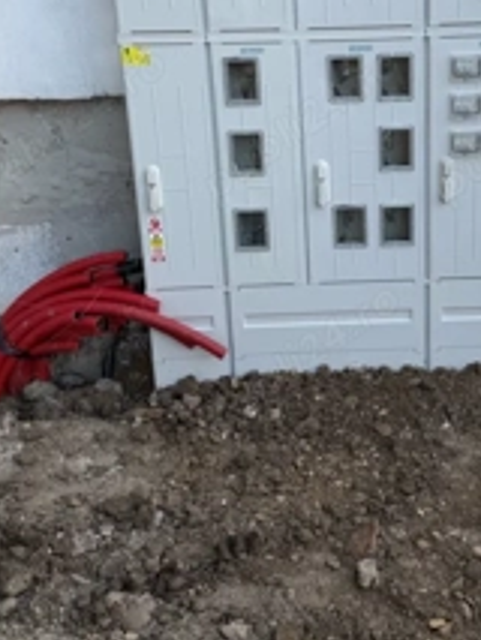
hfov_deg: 31.6
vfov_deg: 40.9
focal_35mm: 45
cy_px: 162
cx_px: 361
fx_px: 833
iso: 80
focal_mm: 6.76
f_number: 1.78
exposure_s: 1/401
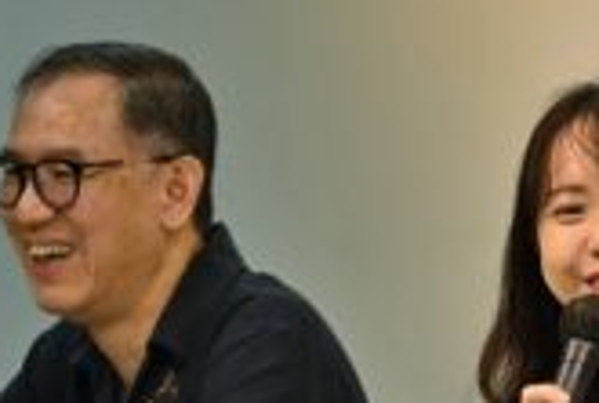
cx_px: 806
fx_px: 5506
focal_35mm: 330
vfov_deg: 4.2
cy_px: 365
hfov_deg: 6.2
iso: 2000
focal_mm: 91
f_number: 6.3
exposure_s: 1/160
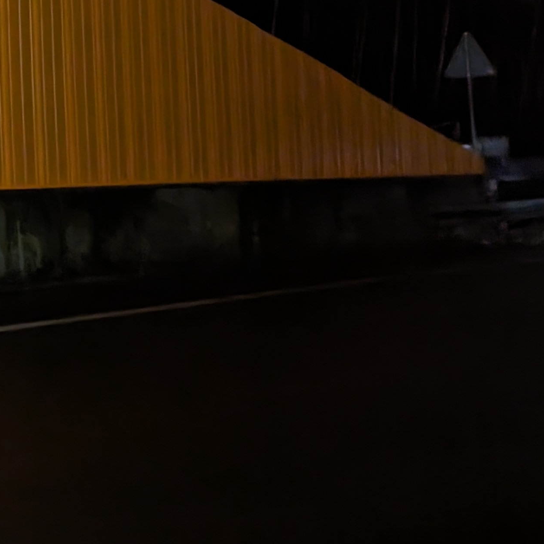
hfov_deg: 22.2
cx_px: -179
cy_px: 48
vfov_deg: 24.3
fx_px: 1227
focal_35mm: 69
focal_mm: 6.81
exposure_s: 1/32.2
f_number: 1.85
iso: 8493
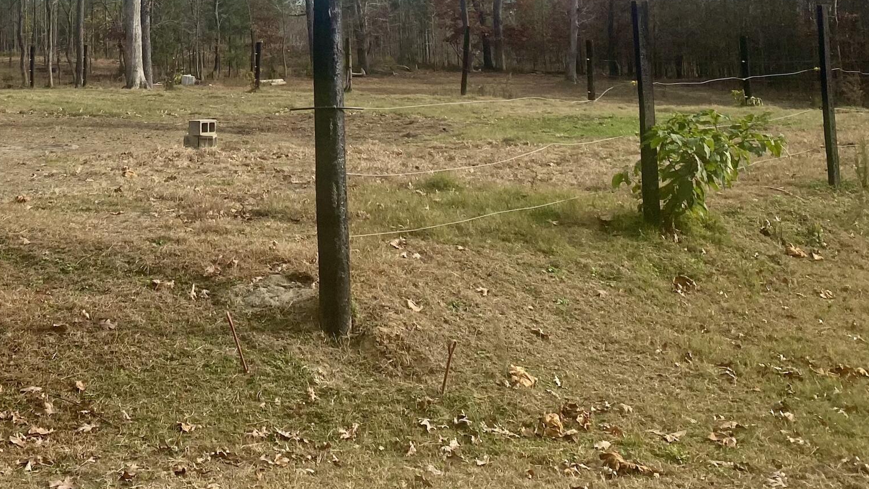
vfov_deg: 20.0
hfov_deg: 36.3
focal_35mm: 56
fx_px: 1291
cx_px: 212
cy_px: -115
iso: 32
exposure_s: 1/3497
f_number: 1.8
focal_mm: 4.25
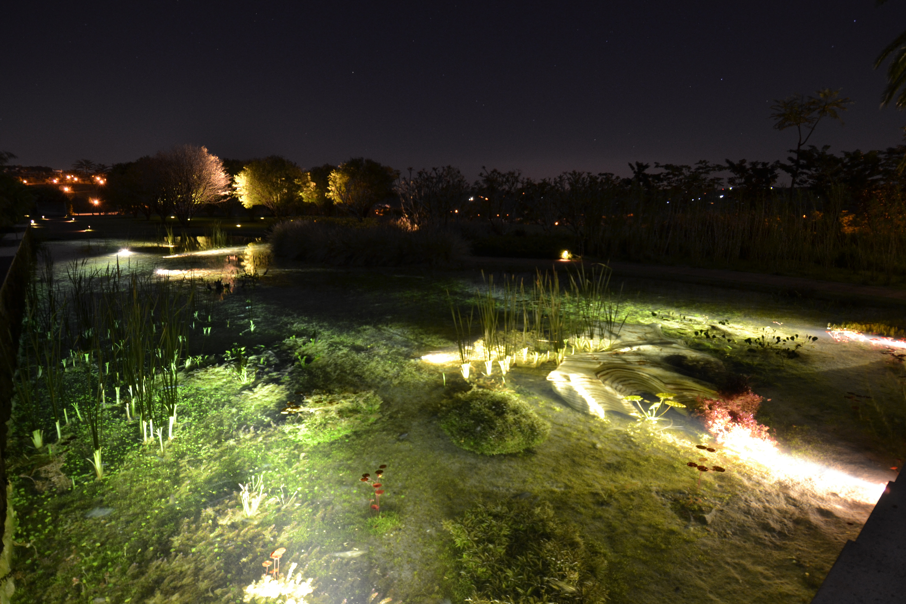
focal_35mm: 18
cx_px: 453
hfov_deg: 90.0
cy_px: 302
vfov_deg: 67.4
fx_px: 453
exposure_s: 8
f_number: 5.6
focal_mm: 12
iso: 400
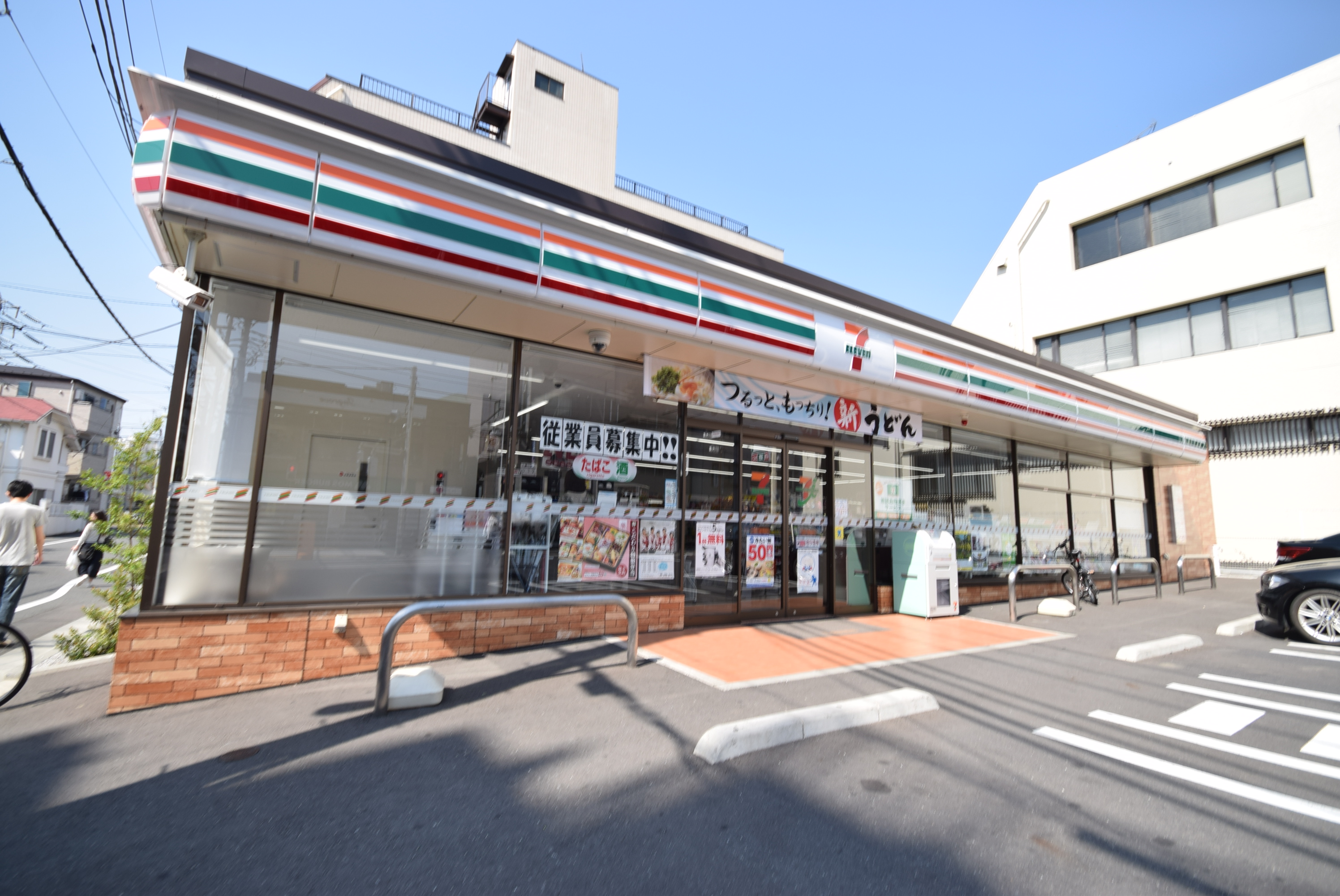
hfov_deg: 100.3
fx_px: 559
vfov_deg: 77.4
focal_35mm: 15
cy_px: 448
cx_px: 670
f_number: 6.3
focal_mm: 10
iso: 100
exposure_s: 1/160
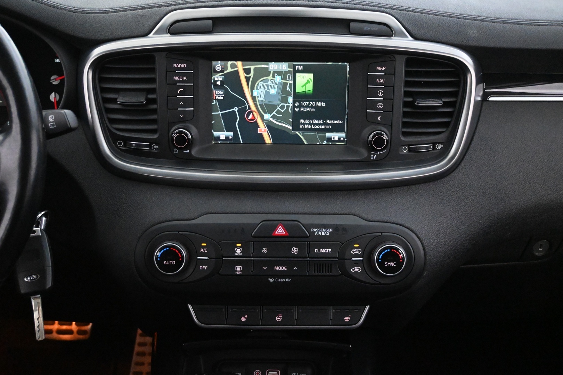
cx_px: 282
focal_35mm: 41
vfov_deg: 32.4
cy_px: 188
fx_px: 645
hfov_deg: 47.2
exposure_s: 1/40
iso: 10000
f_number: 4.5
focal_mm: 27.5
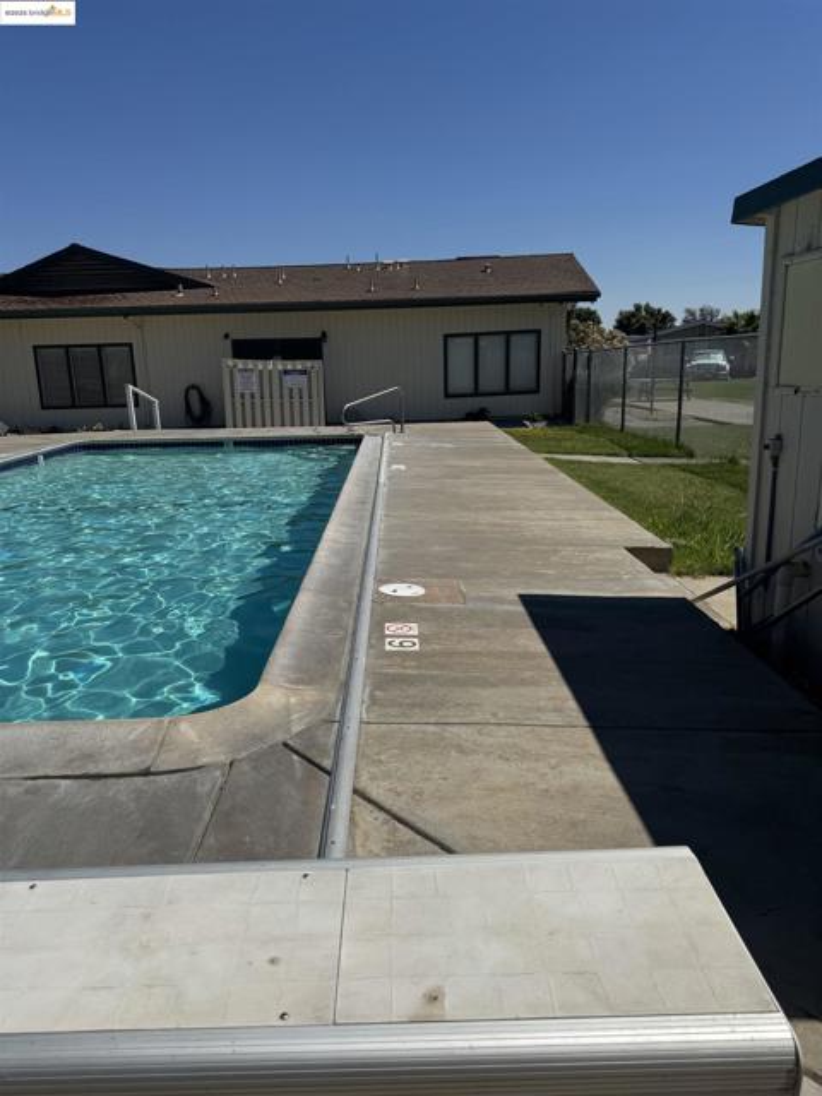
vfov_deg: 71.6
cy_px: 548
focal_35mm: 24
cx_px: 411
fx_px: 760
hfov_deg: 56.8
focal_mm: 6.76
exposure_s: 1/12346
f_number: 1.78
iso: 80
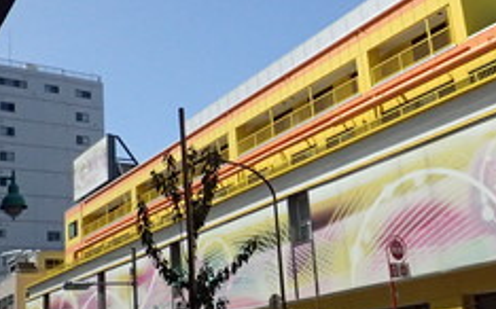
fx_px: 689
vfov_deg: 25.3
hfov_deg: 39.6
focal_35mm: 51
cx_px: 267
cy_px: 171
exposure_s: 1/1600
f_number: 8
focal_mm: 4.5
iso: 800
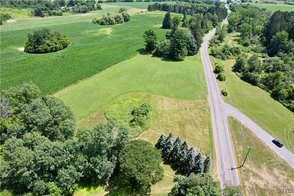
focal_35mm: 22
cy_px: 98
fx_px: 180
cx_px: 147
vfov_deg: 57.2
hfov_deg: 78.6
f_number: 2.8
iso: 100
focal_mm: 8.38
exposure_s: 1/1000
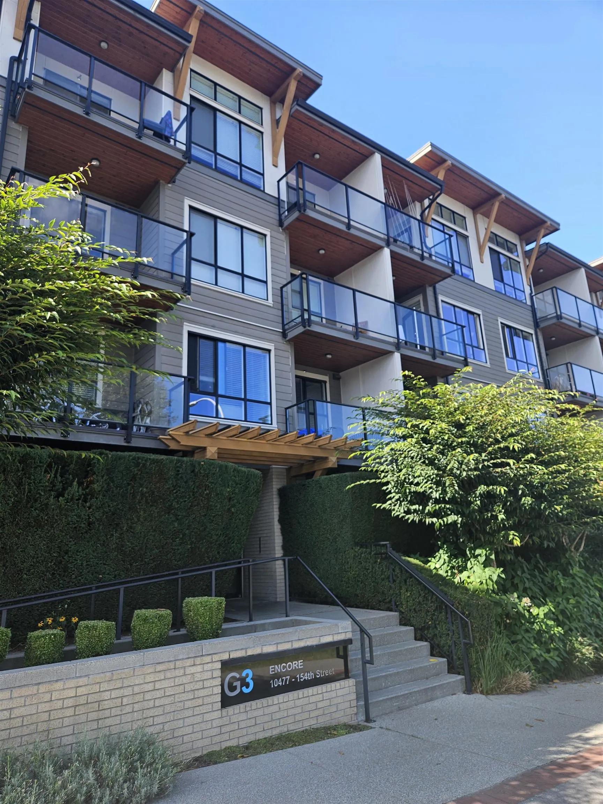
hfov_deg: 58.9
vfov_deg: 73.9
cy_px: 402
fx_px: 534
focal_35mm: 23
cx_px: 302
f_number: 1.8
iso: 25
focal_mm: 5.4
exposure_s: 1/289
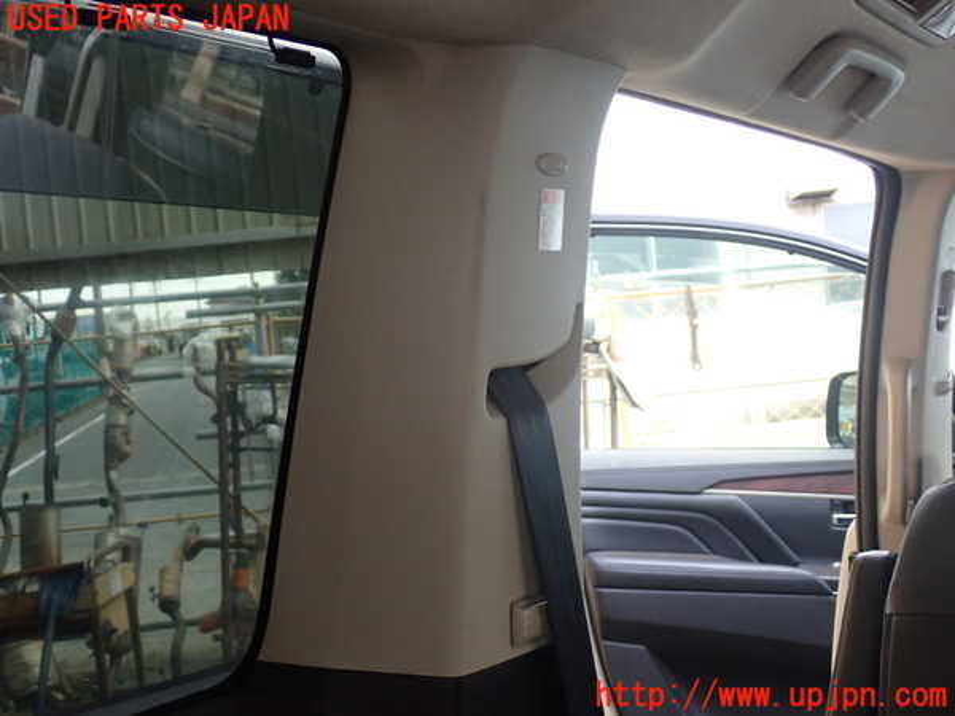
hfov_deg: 42.9
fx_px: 1214
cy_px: 358
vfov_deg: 32.9
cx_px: 478
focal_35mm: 44
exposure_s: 1/40
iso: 400
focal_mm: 7.84
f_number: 2.9
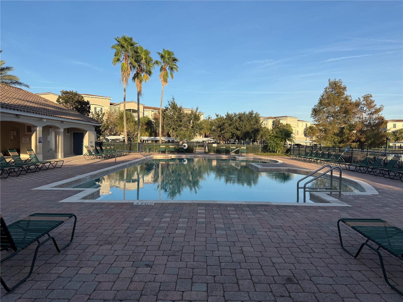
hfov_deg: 71.6
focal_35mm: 24
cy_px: 151
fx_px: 279
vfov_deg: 56.8
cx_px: 202
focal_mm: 6.76
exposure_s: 1/3145
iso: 80
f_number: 1.78
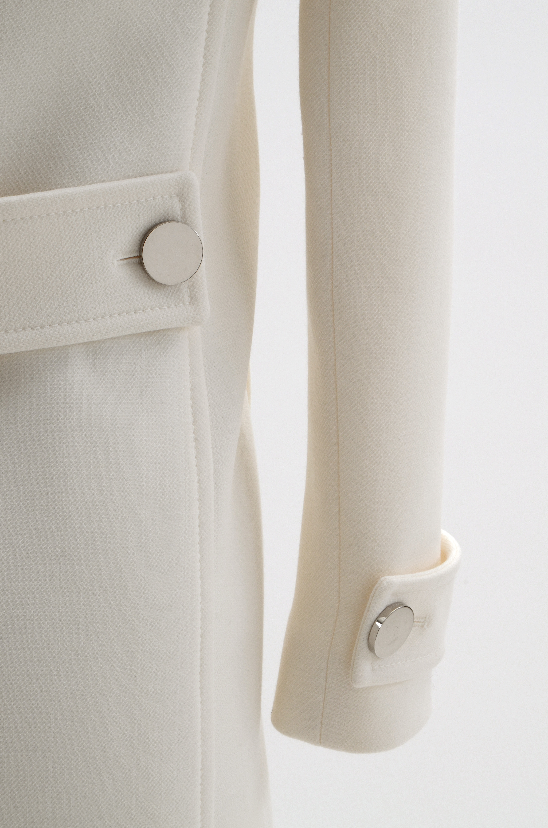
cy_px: 414
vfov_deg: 24.7
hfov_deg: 16.5
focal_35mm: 82
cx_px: 274
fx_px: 1892
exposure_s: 1/125
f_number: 16
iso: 400
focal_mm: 55
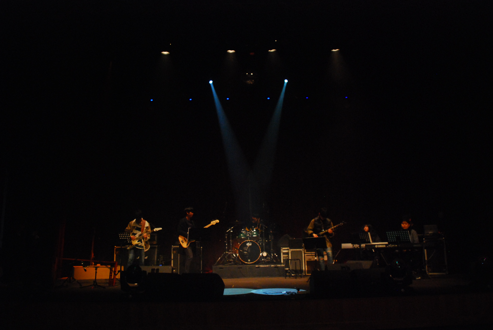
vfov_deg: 48.0
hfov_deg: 67.3
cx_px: 246
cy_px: 165
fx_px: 370
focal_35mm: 27
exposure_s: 1/125
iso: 1250
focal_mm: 18
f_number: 4.5
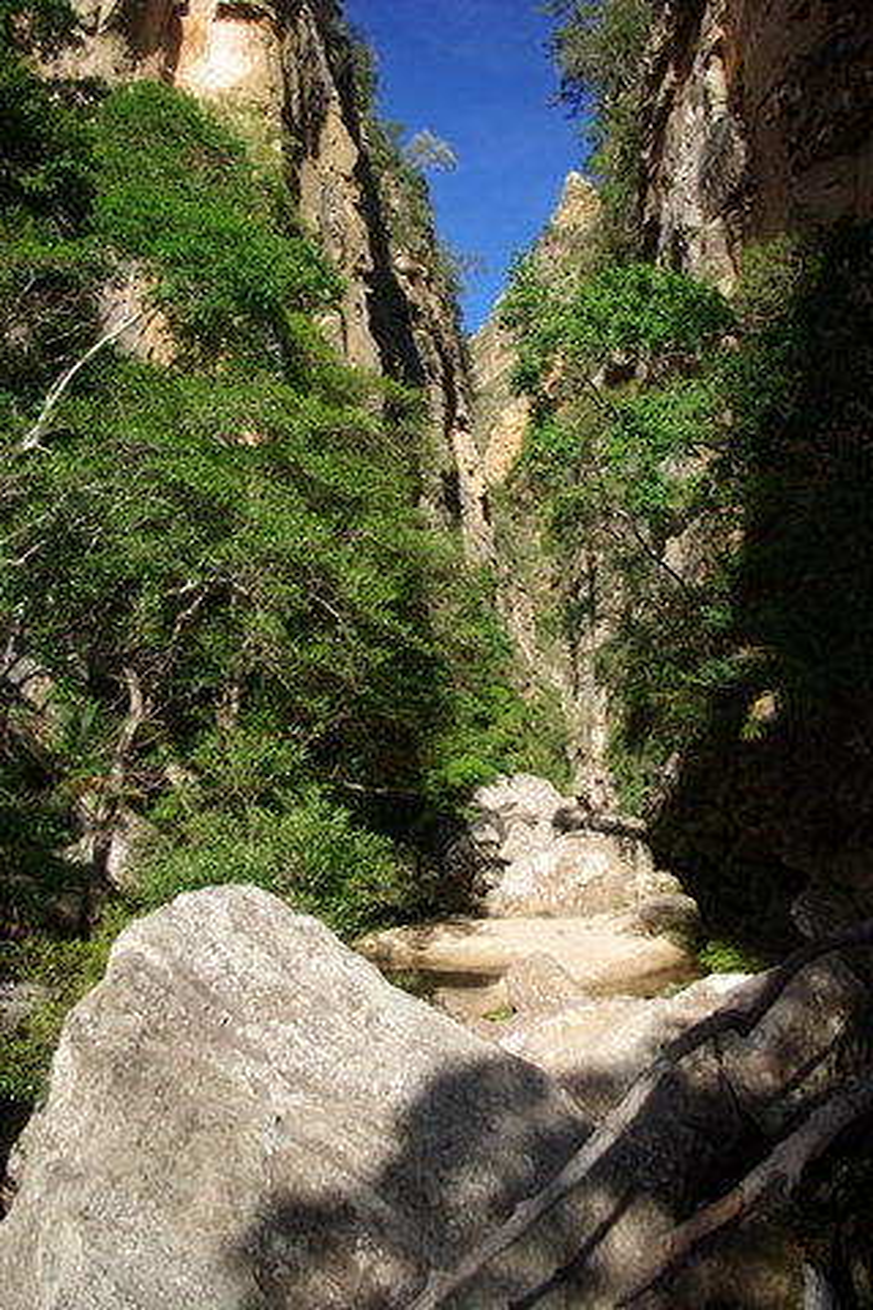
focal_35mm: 30
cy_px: 655
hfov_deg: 43.6
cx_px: 436
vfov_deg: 61.9
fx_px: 1091
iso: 100
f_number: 5.6
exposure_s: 1/60
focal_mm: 20
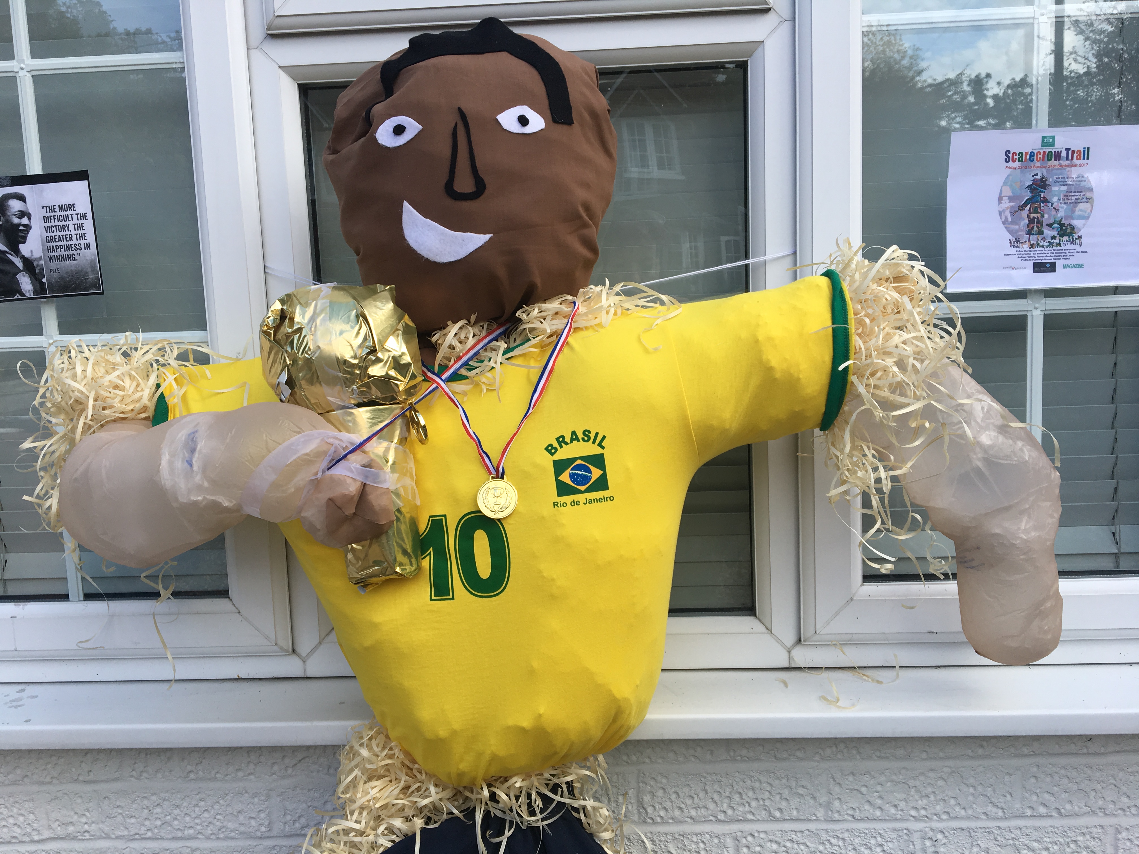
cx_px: 570
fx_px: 954
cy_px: 427
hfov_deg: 61.7
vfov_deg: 48.2
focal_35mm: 29
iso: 25
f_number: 2.2
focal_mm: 4.15
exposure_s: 1/447
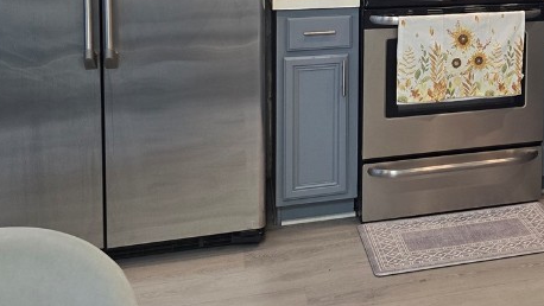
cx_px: 524
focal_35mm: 56
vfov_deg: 20.3
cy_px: -44
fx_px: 808
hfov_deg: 34.4
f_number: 1.7
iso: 250
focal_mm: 6.3
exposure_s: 1/120
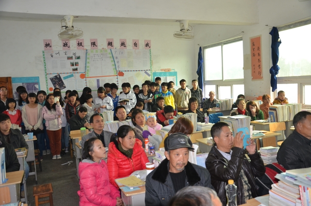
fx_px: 272
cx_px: 156
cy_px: 103
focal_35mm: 32
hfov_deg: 59.6
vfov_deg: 41.5
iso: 400
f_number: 4
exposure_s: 1/160
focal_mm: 21
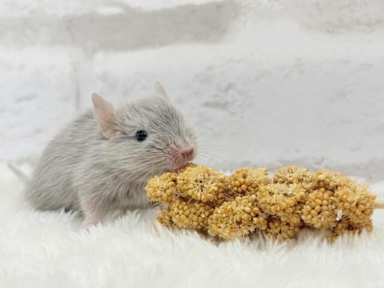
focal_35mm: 52
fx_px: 577
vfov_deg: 28.0
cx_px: 192
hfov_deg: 36.8
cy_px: 144
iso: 100
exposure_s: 1/100
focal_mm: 5.96
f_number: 1.6
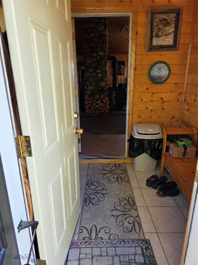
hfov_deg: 58.9
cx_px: 99
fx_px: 175
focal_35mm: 23
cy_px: 132
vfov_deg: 73.9
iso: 64
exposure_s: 1/180
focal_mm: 6.3
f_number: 1.7
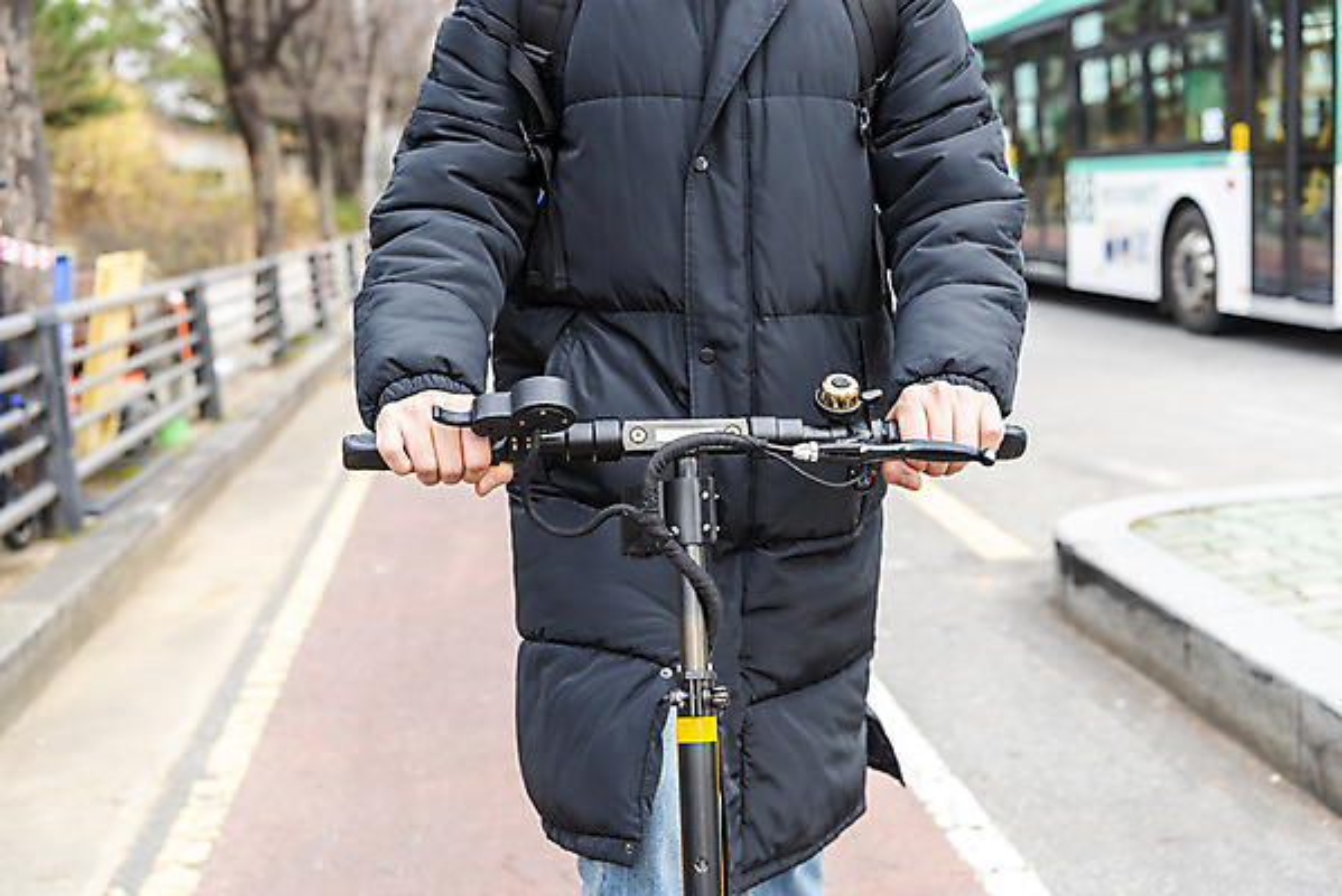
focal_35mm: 42
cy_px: 448
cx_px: 671
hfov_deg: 46.4
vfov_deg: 31.9
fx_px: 1566
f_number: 4
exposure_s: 1/320
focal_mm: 42
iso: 160
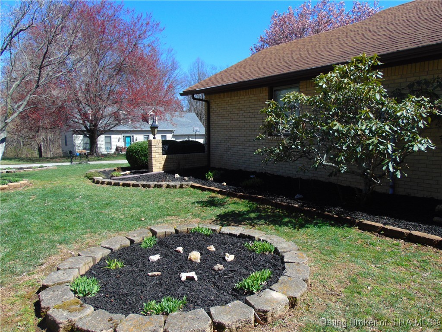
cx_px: 221
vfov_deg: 54.9
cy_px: 166
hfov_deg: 69.4
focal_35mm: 25
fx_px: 319
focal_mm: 4.5
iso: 80
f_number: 3
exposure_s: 1/800
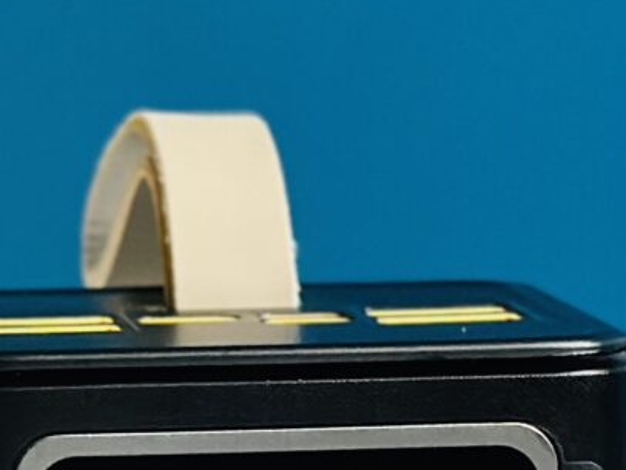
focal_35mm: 242
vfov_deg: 6.0
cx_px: 740
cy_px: 852
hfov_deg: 8.1
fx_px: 4379
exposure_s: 1/50
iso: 320
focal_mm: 6.86
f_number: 1.78
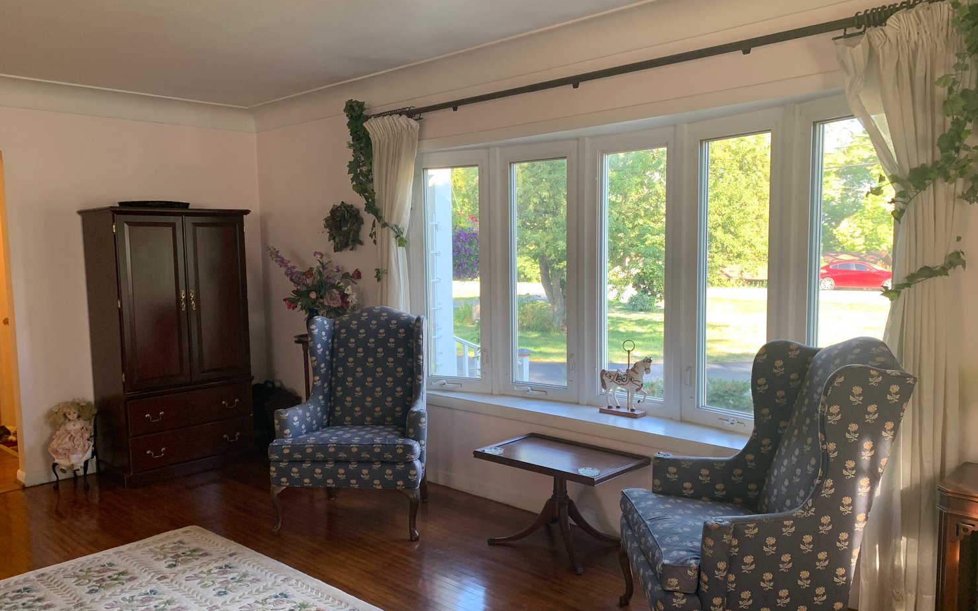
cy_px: 326
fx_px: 746
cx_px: 482
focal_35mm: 28
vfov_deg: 44.5
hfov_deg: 66.5
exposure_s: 1/74
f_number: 1.8
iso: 100
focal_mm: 4.25
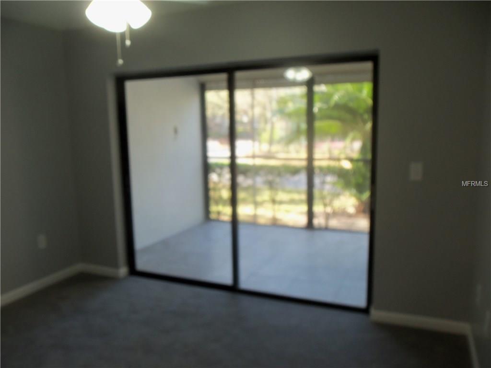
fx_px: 411
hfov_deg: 61.7
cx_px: 246
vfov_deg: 48.2
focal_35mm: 29
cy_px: 184
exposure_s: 1/30
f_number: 3.4
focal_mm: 5.2
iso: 80
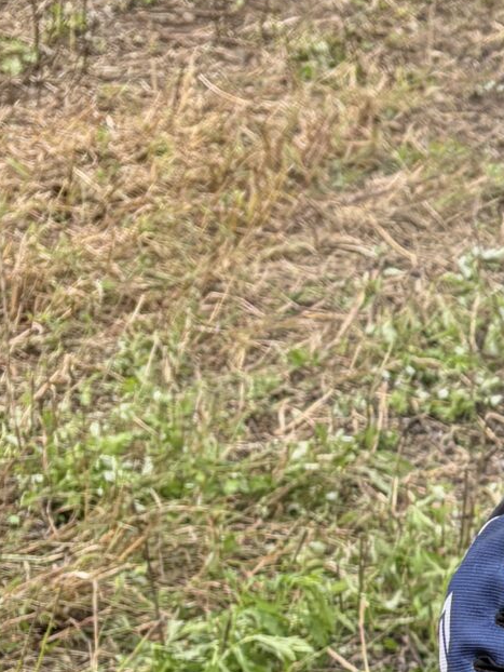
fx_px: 2076
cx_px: 927
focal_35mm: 107
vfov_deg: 17.9
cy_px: 677
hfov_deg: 12.5
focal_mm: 5.96
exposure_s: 1/747
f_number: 1.6
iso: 50
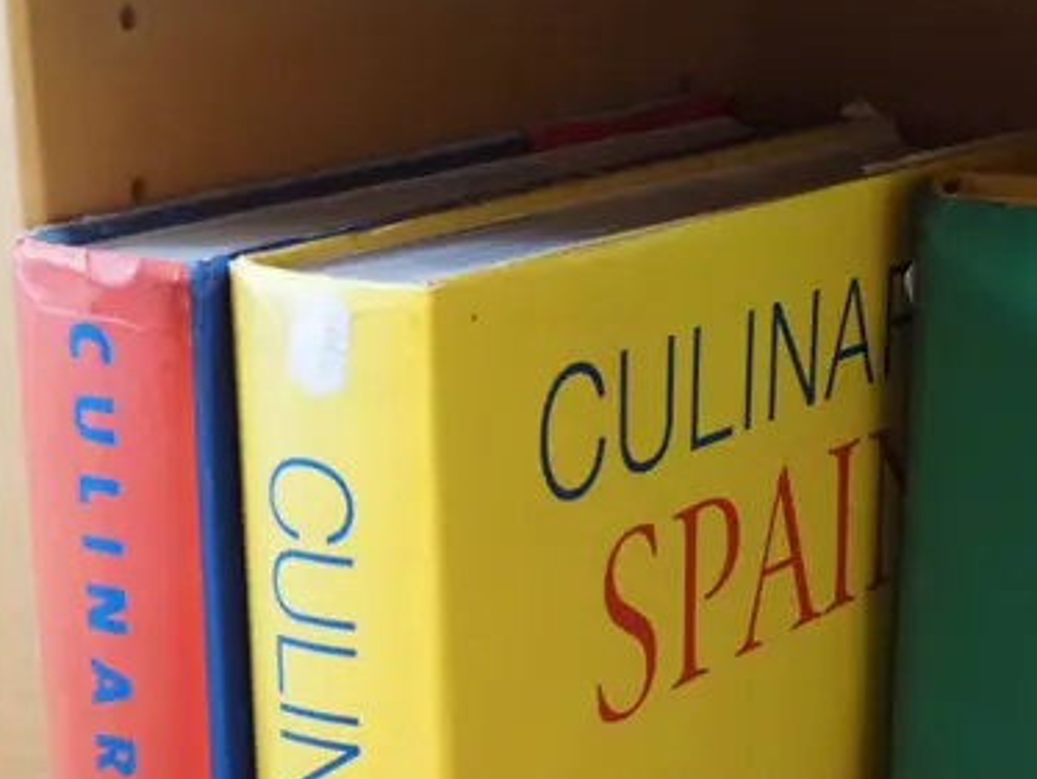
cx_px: 1023
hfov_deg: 20.4
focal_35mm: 93
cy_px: 901
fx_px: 2788
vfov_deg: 15.4
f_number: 5.6
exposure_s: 1/15
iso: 2500
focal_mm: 17
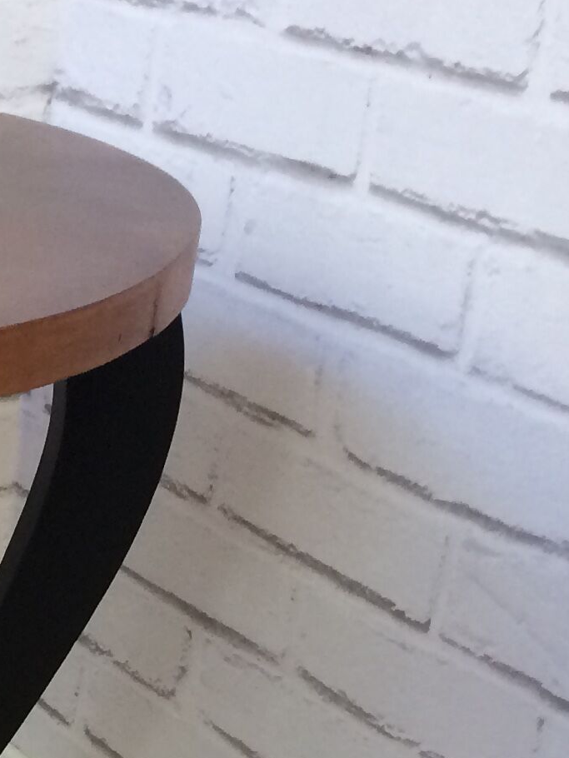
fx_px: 2278
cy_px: 1057
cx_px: -324
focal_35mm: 104
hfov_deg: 13.3
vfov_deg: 17.4
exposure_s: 1/33
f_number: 2.2
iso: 50
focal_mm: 4.15
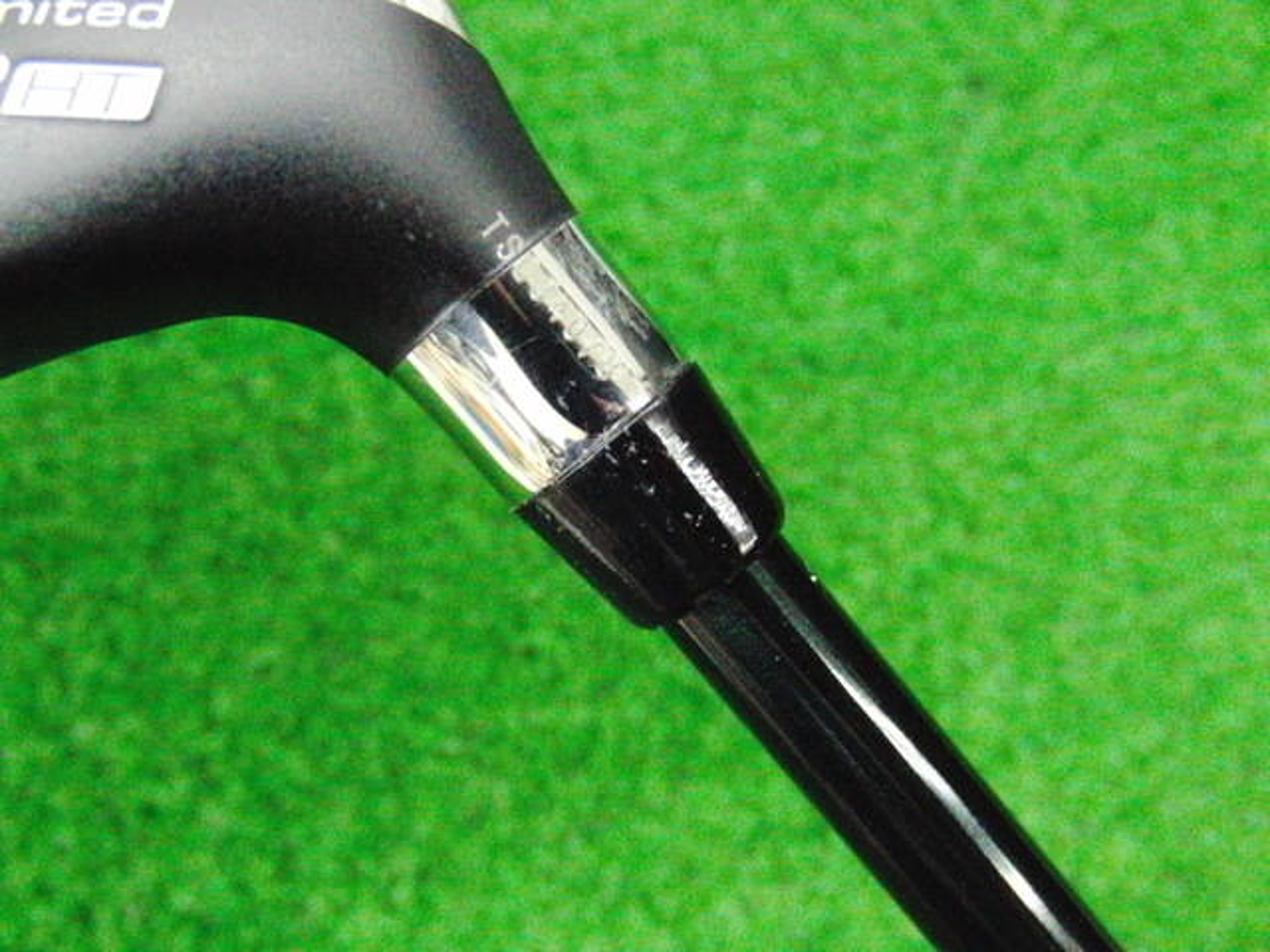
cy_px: 476
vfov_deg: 38.7
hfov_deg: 50.1
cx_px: 635
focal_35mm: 37
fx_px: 1357
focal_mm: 6.42
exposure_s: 1/125
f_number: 3.6
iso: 3200
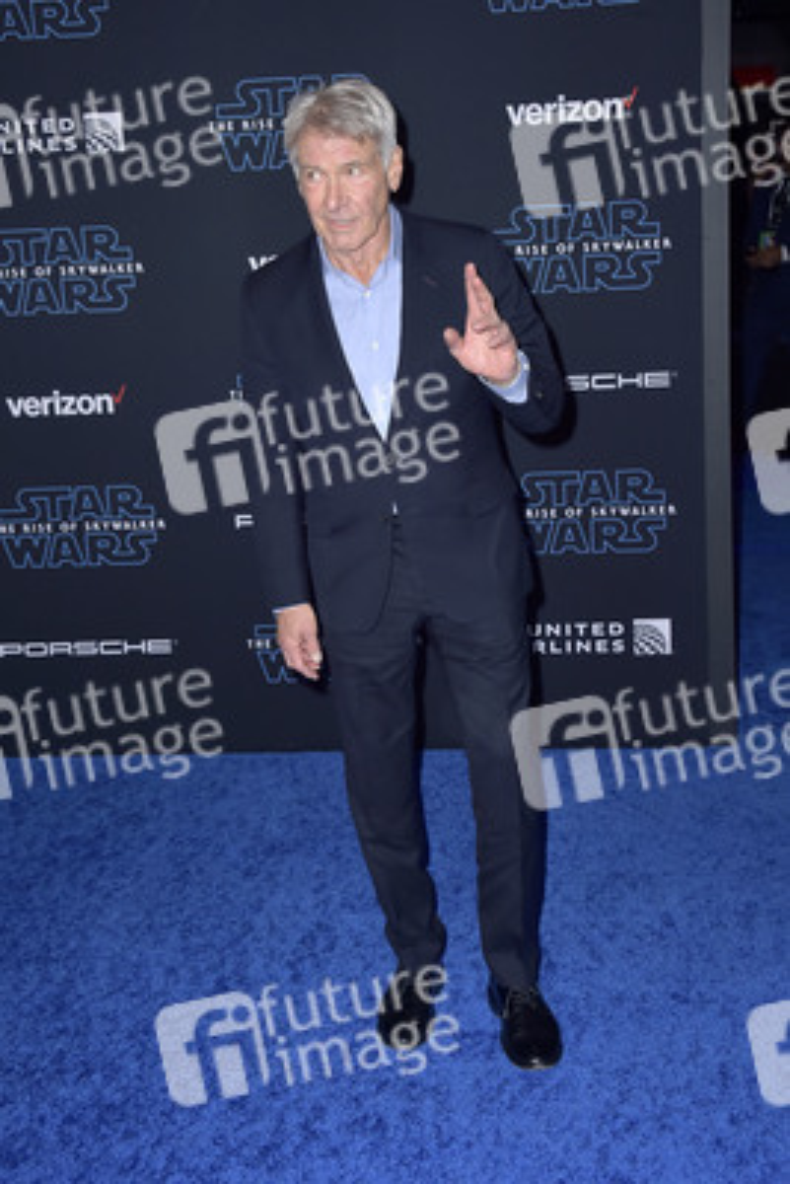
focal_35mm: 44
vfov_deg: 44.5
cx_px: 395
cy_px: 592
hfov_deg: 30.5
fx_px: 1447
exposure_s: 1/250
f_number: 7.1
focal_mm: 44
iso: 500
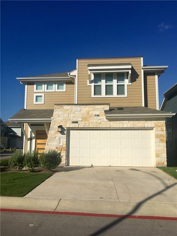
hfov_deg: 48.2
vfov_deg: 61.7
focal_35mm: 29
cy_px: 118
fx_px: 198
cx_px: 88
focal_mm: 4.15
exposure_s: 1/4525
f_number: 2.2
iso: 25
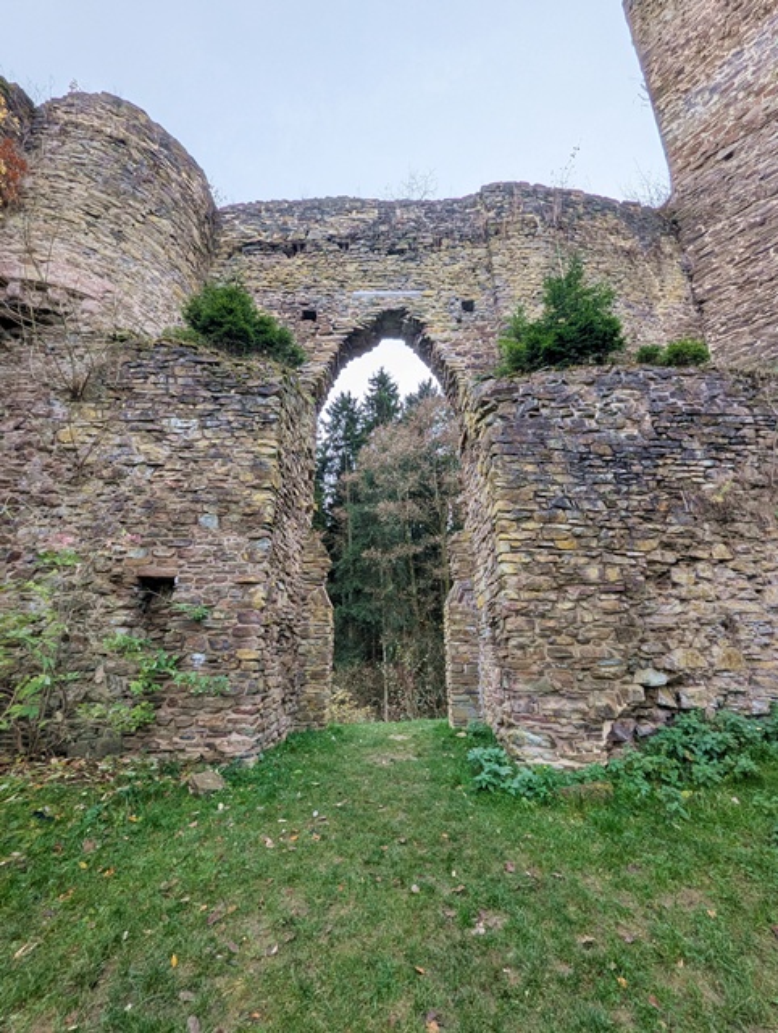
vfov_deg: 106.1
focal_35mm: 13
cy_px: 516
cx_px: 389
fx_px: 389
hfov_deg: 90.1
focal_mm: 1.95
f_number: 2.2
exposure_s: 1/587
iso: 42
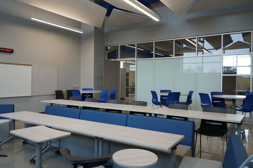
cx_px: 126
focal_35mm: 28
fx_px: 197
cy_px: 84
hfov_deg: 65.5
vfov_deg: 46.4
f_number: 4
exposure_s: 1/160
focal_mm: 28
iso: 320
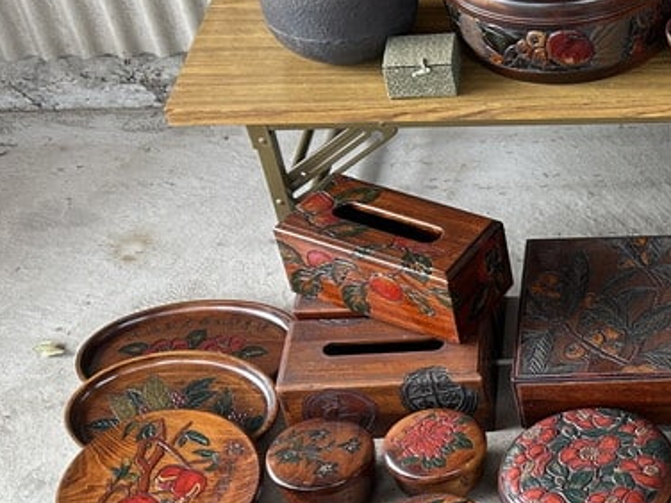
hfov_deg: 21.6
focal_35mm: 83
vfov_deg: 17.4
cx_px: 832
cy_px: 496
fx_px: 1609
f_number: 1.5
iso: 64
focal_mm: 5.7
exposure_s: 1/121
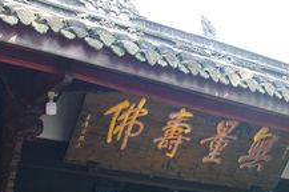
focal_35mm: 75
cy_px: 179
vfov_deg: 17.8
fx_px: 601
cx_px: 274
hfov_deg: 25.9
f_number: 4
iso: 400
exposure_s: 1/100
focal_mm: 17
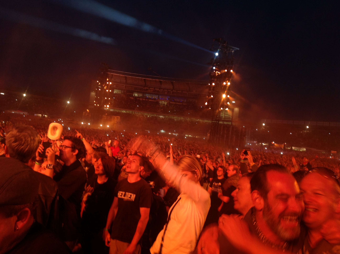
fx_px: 343
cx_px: 170
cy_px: 127
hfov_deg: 52.7
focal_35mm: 35
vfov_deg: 40.6
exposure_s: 1/15
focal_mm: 4.28
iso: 64
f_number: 2.4
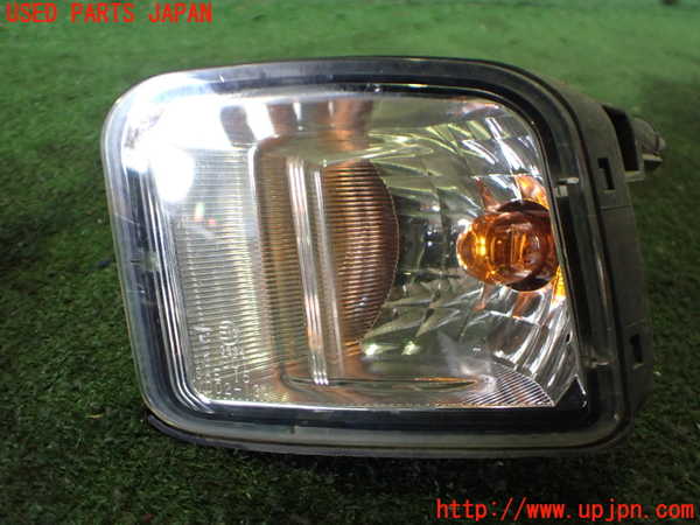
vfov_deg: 46.8
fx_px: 607
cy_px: 262
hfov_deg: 60.0
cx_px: 350
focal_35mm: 30
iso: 800
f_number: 2.3
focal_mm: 5.4
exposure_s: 1/125
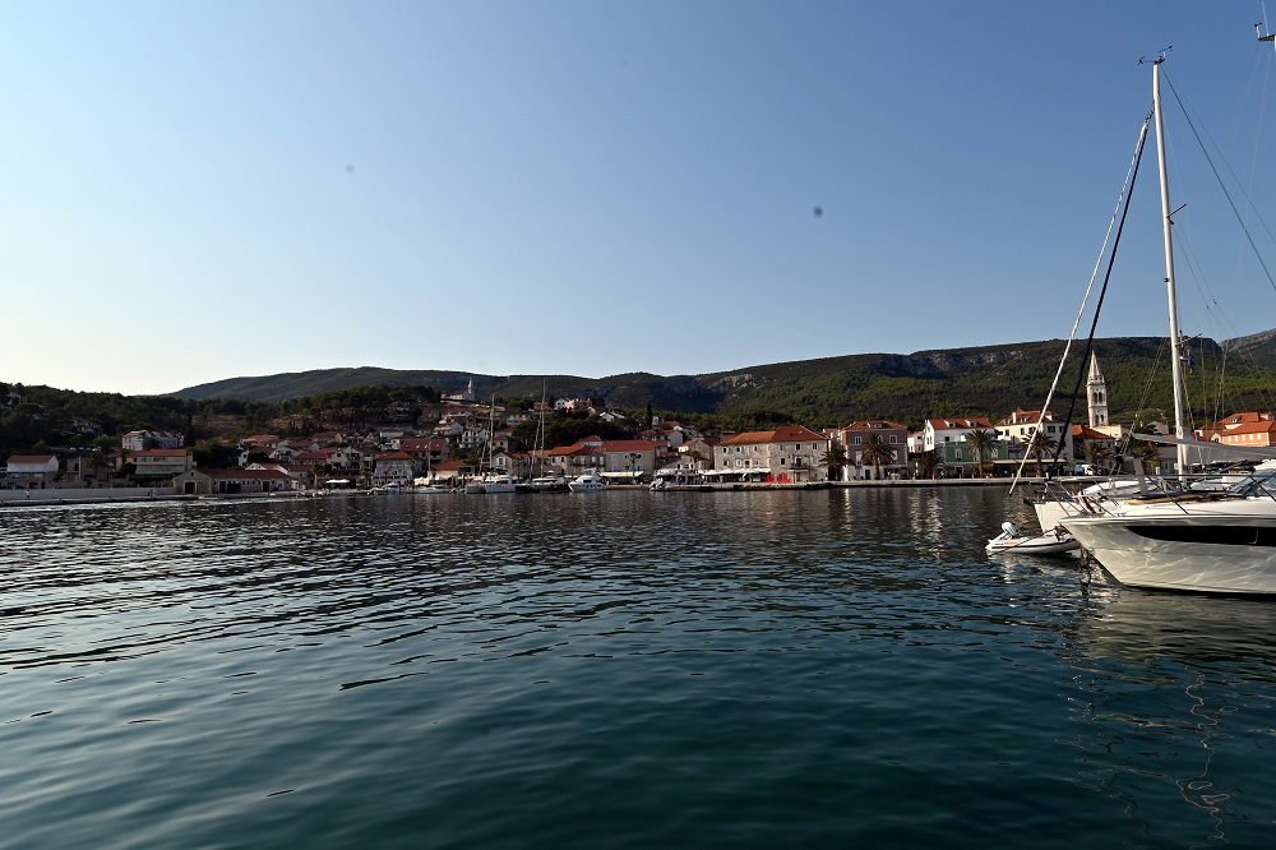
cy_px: 425
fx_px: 638
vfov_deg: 67.3
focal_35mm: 18
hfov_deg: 90.0
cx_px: 638
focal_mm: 12
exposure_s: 1/125
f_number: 16
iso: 100
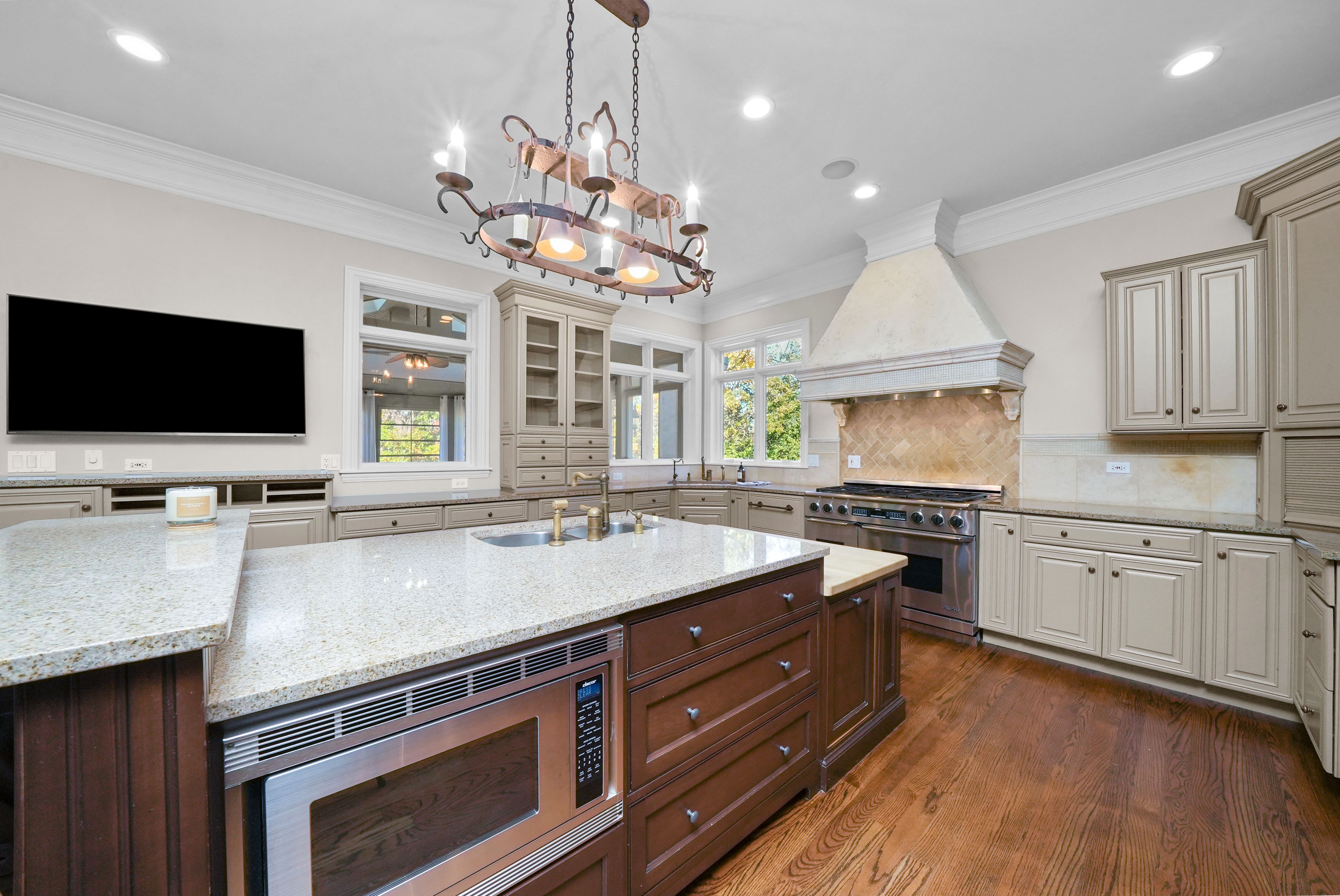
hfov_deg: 112.6
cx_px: 670
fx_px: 447
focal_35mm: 12
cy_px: 448
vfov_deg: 90.1
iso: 2000
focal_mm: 12
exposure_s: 1/6
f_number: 13
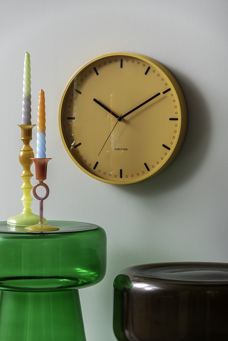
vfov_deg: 19.5
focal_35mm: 105
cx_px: 114
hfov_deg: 13.0
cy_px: 170
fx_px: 997
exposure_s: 1/125
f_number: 5
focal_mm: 105
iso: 50
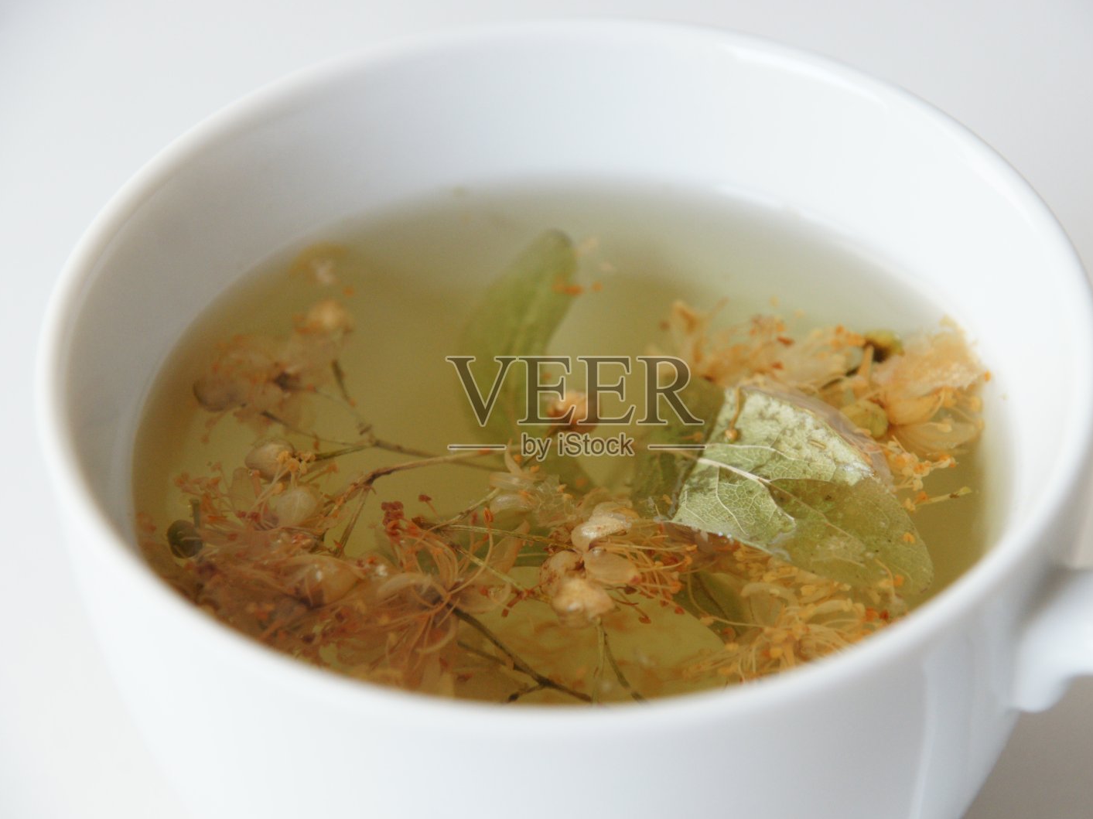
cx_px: 576
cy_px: 410
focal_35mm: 172
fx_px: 5415
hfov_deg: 11.5
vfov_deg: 8.7
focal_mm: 105
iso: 800
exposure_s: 1/125
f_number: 5.6
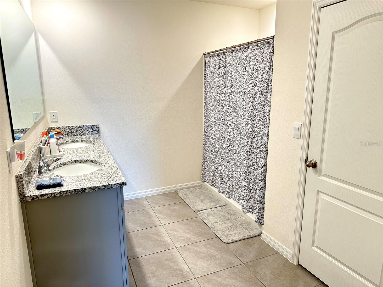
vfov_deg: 56.8
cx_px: 192
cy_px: 144
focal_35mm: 24
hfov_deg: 71.6
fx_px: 266
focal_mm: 6.86
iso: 160
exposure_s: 1/60
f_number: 1.78
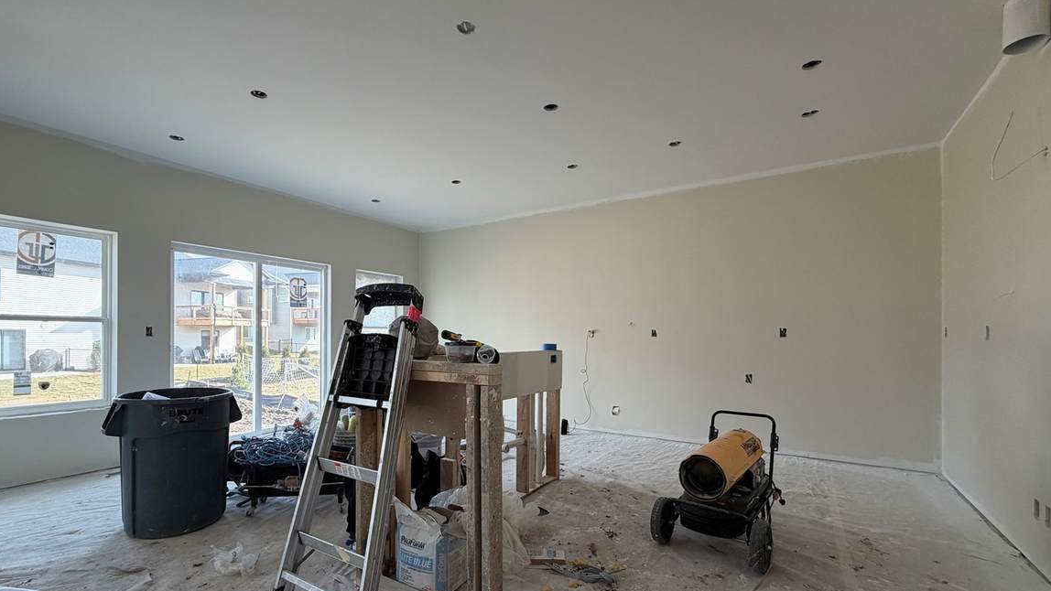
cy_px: 334
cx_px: 481
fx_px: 474
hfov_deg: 95.7
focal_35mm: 17
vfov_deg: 63.7
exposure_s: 1/120
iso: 100
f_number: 2.2
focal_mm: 2.22
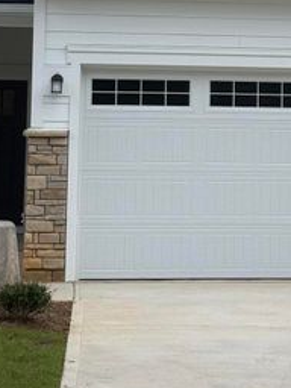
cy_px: 13
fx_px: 1401
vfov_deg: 15.5
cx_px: 261
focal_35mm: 125
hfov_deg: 11.8
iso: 64
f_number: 1.78
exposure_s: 1/5208
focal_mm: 6.76
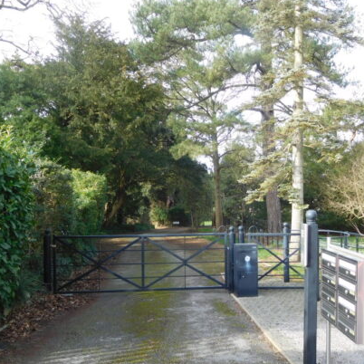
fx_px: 393
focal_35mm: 33
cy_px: 200
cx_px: 209
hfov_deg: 49.6
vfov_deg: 49.7
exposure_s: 1/160
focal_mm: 4.5
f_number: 3.4
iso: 125
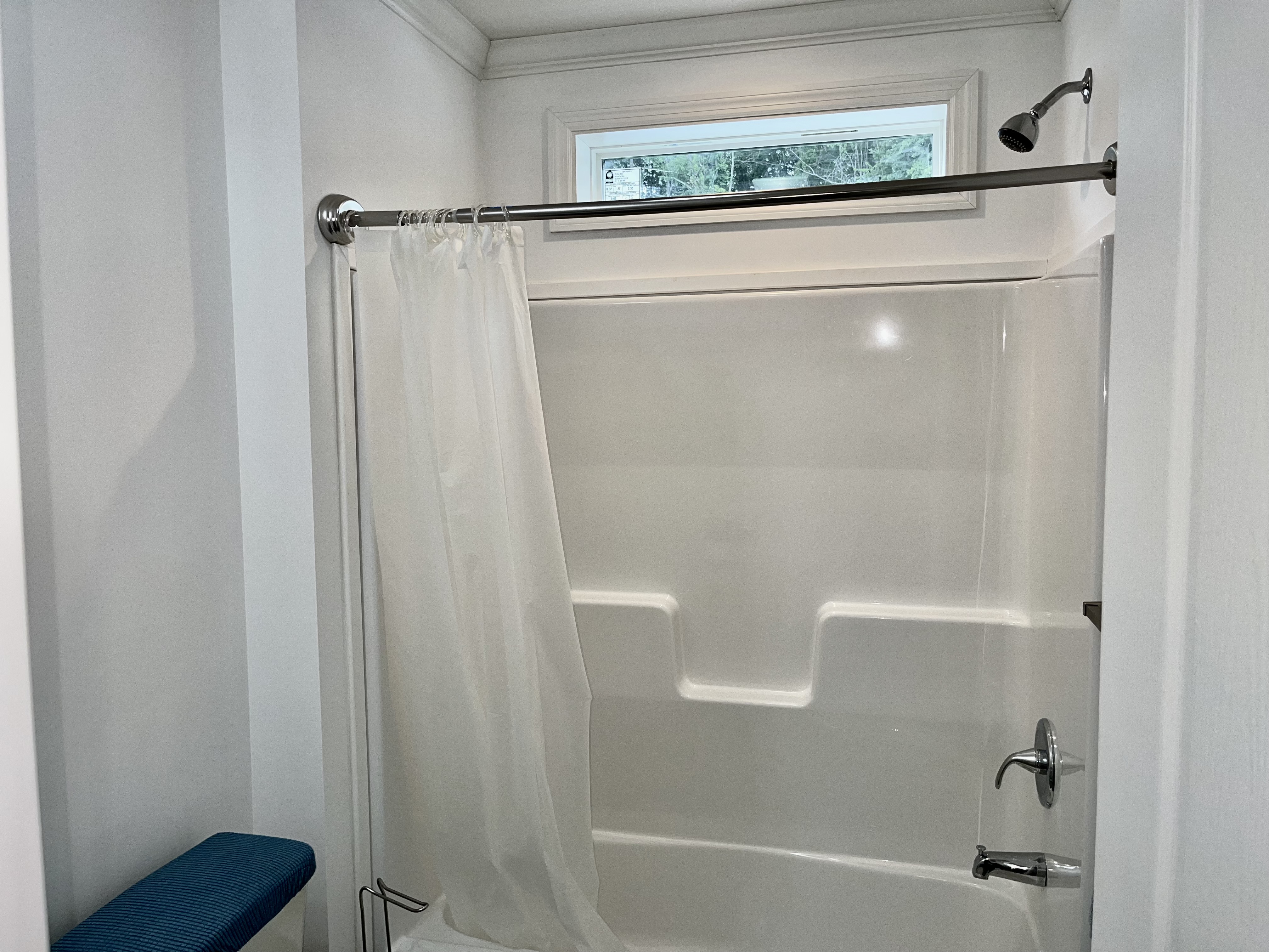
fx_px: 953
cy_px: 476
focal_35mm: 26
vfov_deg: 53.1
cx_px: 634
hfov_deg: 67.3
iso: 32
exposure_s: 1/185
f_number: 1.6
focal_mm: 5.1
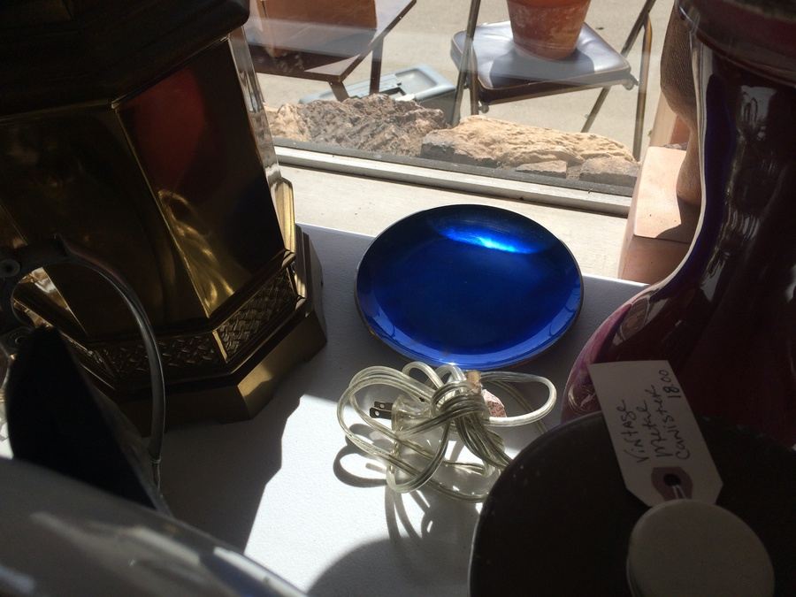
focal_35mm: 30
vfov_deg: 46.8
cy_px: 298
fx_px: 690
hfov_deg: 60.0
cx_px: 398
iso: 32
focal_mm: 4.12
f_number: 2.2
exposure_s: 1/1953
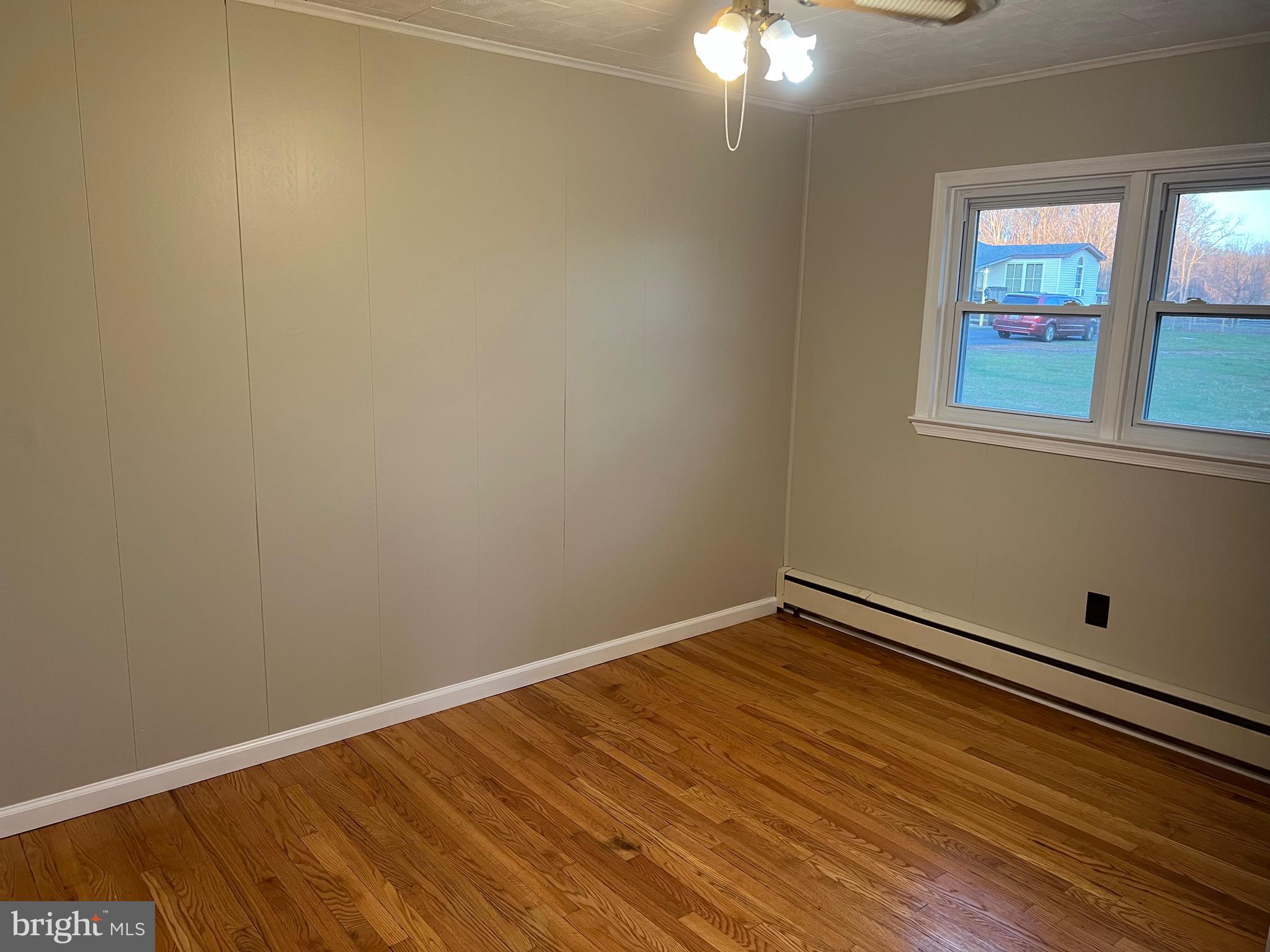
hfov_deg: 67.3
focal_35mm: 26
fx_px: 954
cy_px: 476
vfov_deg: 53.1
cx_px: 635
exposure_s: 1/60
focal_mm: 5.7
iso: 125
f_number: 1.5
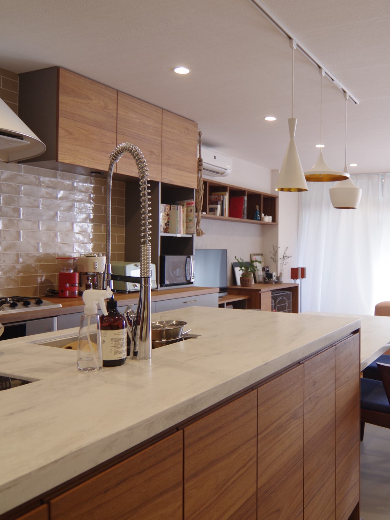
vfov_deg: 58.3
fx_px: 466
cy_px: 262
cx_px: 272
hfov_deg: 44.5
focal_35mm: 31
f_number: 4
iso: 200
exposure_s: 1/30
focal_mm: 14
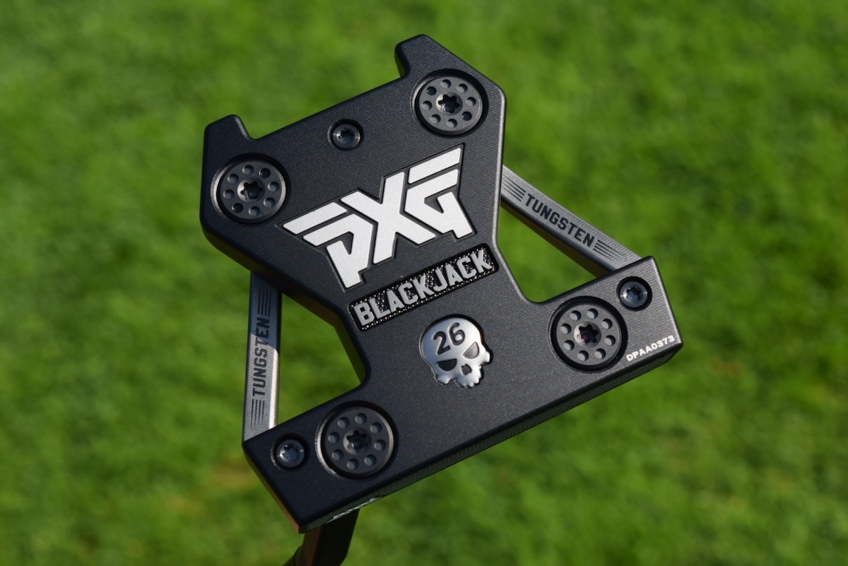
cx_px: 424
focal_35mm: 72
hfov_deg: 28.1
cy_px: 283
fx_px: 1697
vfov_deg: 18.9
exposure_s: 1/400
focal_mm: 48
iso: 200
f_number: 10
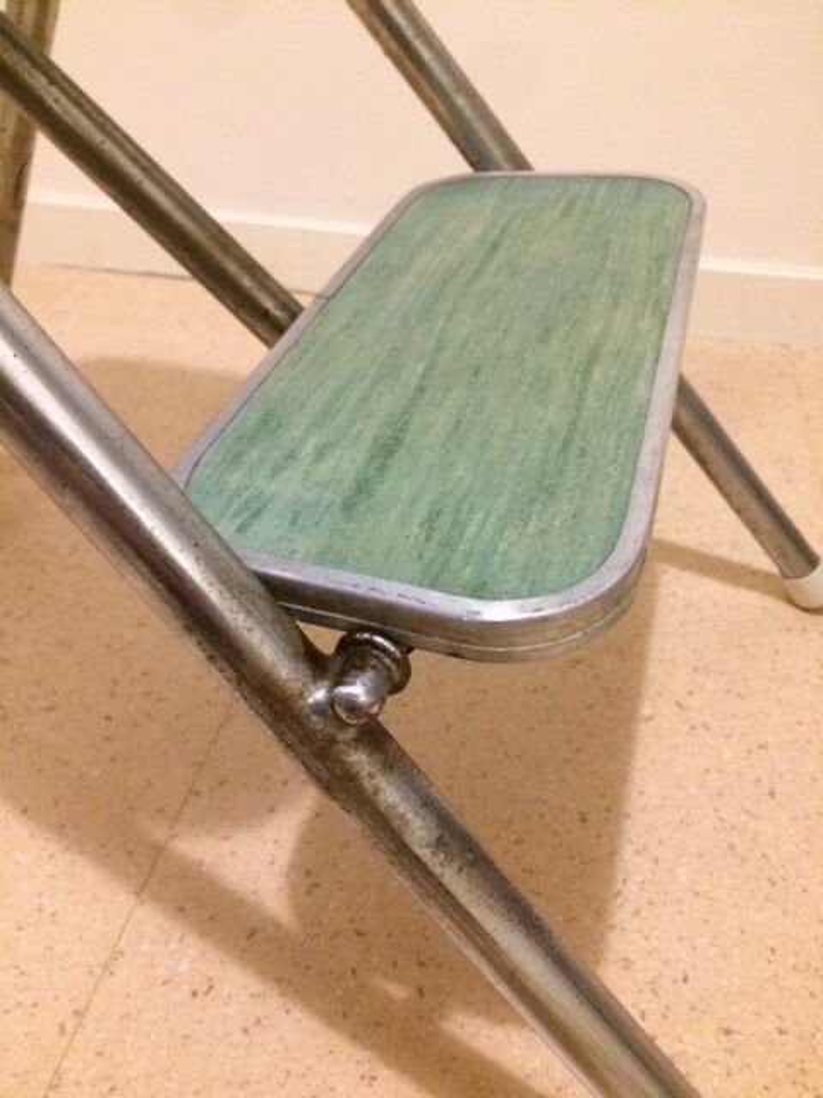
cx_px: 412
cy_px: 549
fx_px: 919
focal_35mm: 29
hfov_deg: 48.2
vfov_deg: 61.7
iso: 400
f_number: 2.2
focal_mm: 4.15
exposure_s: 1/17
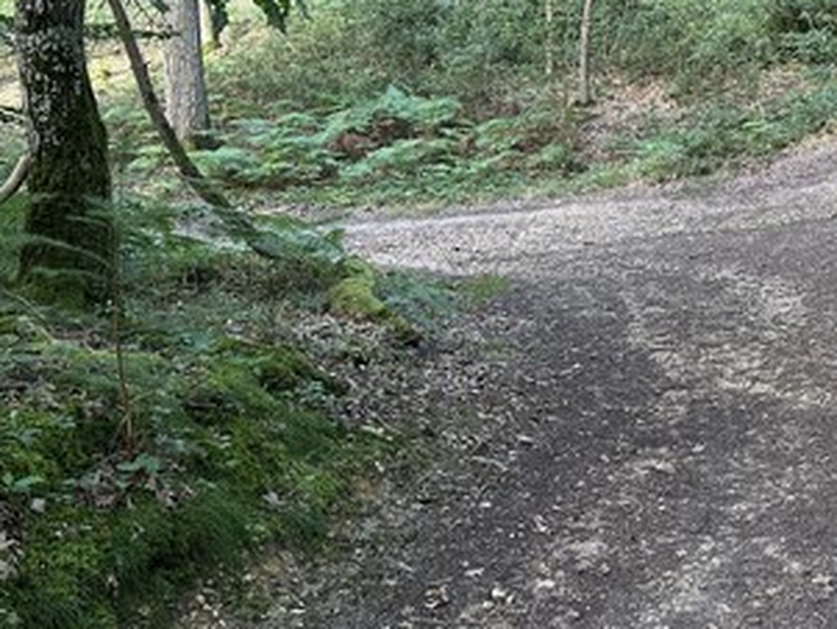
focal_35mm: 51
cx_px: 698
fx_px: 1234
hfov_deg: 35.9
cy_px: 186
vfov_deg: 28.3
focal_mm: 6.86
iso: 200
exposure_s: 1/121
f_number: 1.78
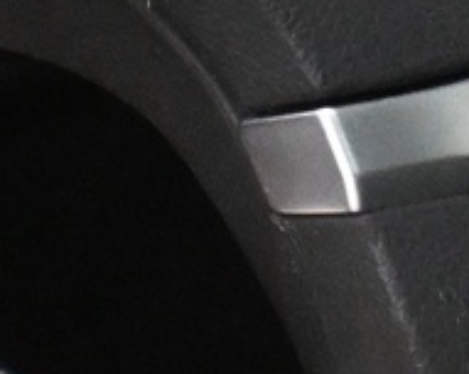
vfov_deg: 4.5
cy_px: -632
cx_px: 206
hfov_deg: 5.9
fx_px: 4557
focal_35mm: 329
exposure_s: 1/60
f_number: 4.5
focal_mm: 27.5
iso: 9000
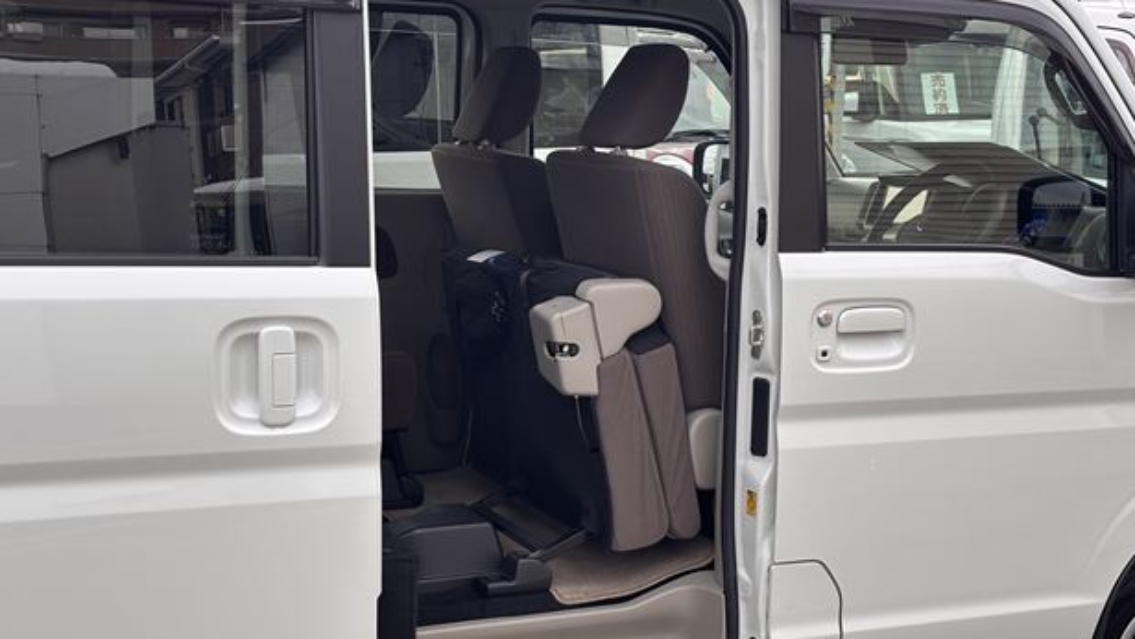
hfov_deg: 35.4
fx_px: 1776
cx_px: 559
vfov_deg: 20.4
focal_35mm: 59
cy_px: 321
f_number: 1.6
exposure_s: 1/121
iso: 32
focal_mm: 5.96
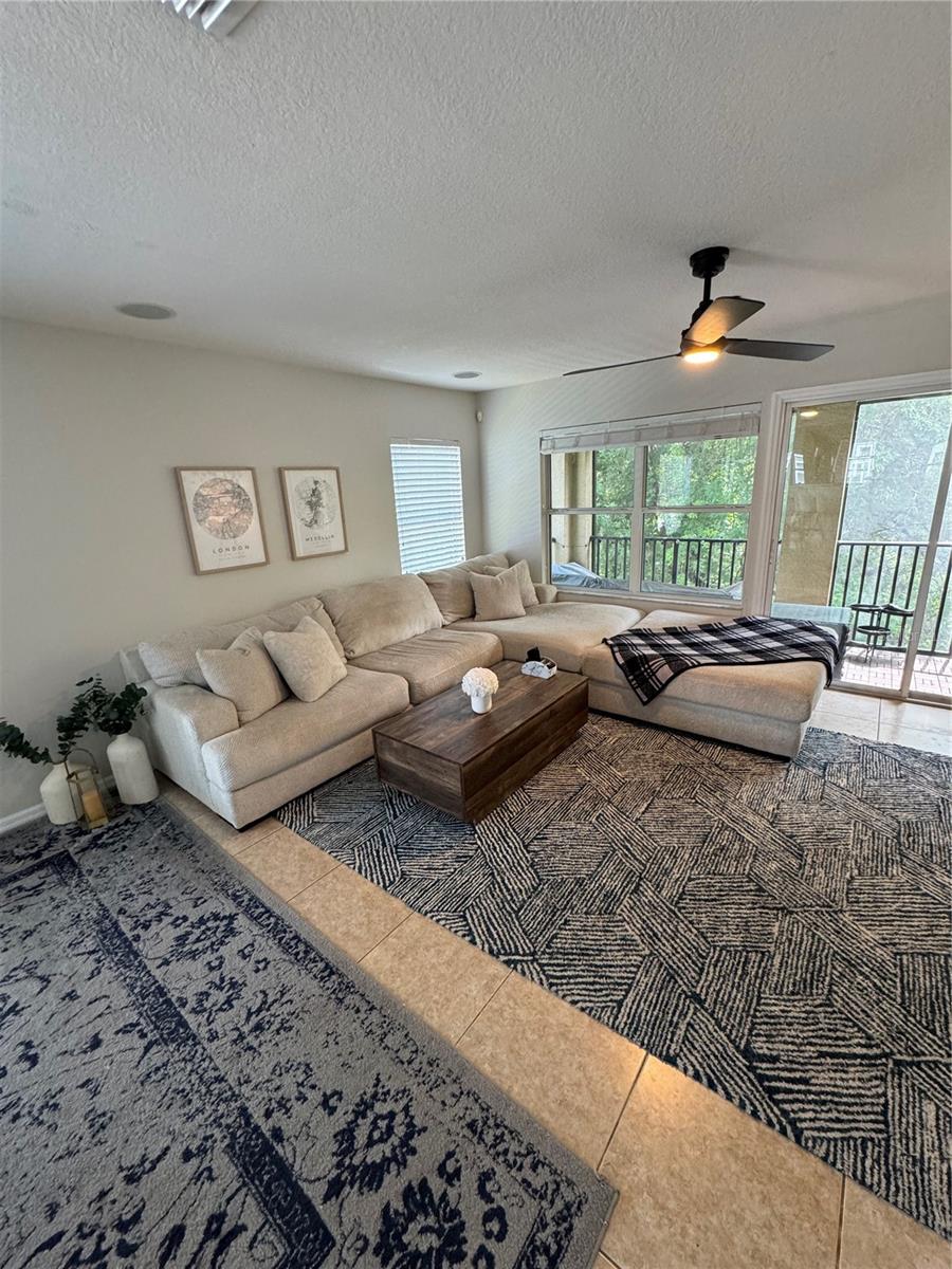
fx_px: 513
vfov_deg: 102.1
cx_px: 476
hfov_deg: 85.7
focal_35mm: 14
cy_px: 634
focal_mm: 2.22
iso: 320
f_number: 2.2
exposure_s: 1/120
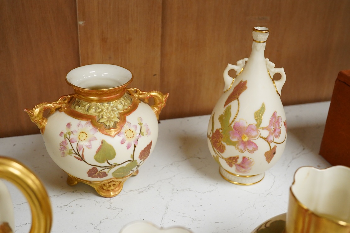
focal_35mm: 45
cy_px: 116
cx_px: 175
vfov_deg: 29.9
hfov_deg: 43.6
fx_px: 437
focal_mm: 30
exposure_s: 1/160
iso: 2500
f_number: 10
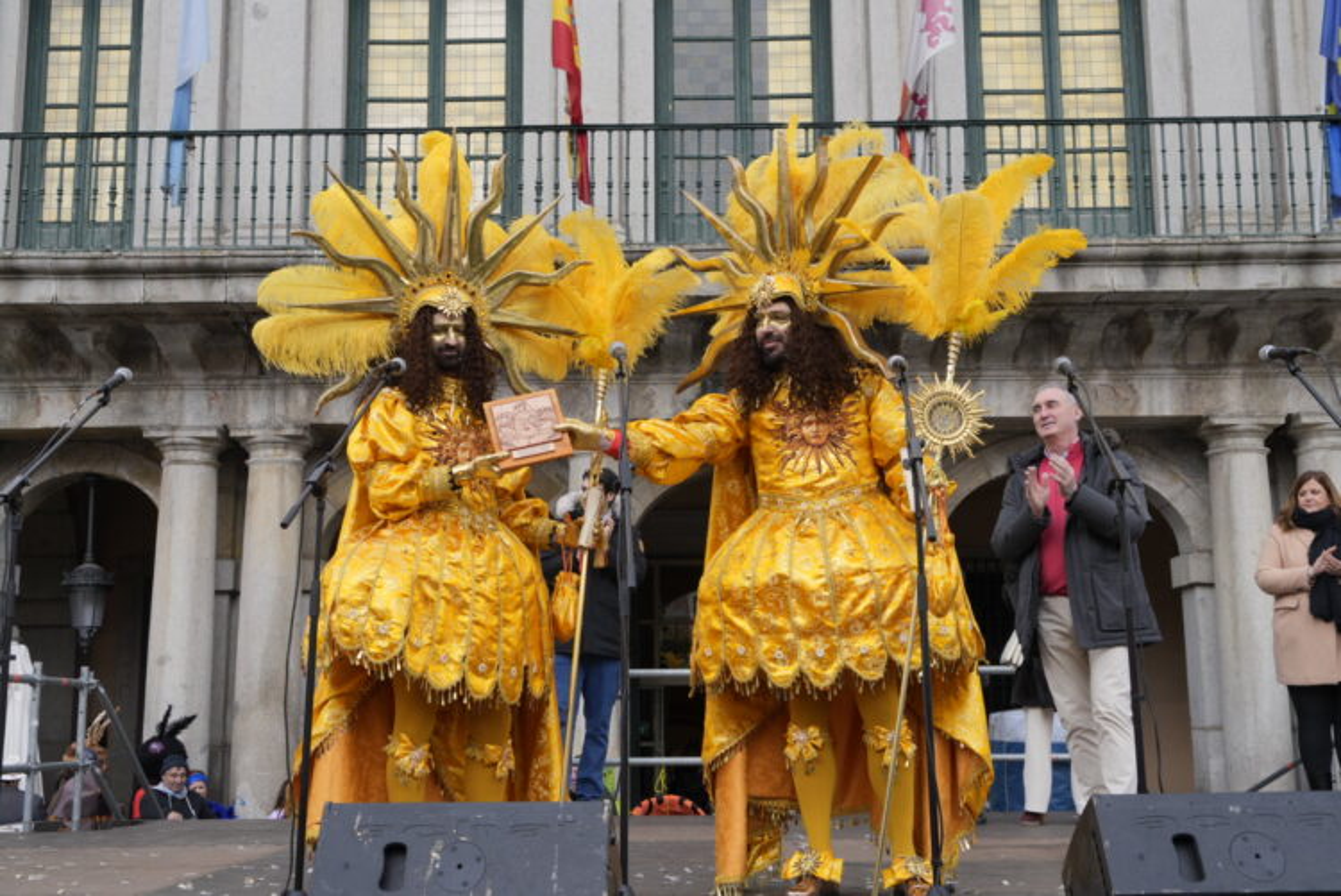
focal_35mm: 39
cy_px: 448
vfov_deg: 34.3
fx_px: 1454
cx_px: 670
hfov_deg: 49.5
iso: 400
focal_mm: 39
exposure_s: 1/200
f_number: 8
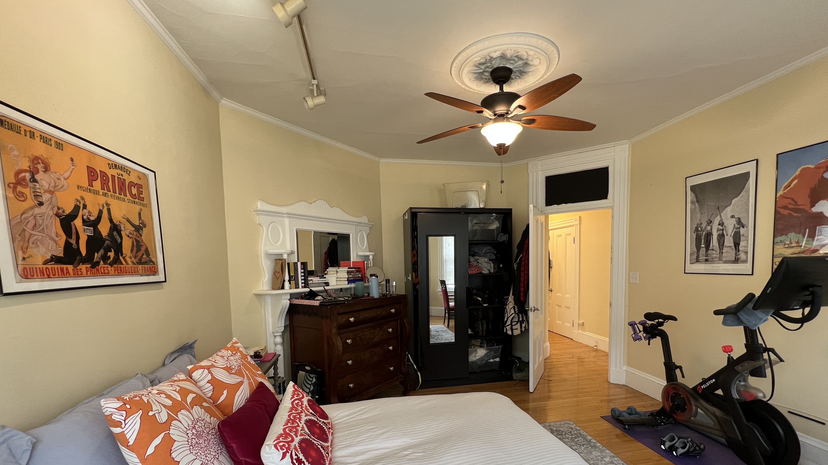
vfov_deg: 69.3
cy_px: 292
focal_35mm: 15
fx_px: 329
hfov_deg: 102.9
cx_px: 432
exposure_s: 1/60
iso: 160
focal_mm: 1.57
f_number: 1.8
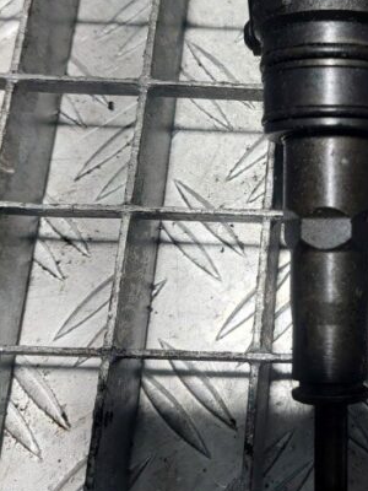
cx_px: 367
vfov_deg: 37.7
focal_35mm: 50
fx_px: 709
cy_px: 153
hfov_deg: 27.5
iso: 50
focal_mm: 5.23
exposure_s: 1/100
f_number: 1.8
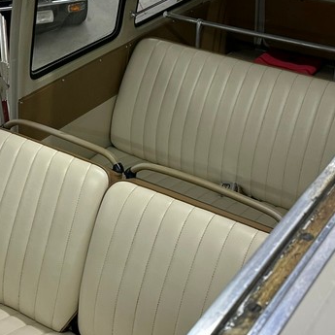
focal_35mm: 63
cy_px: 119
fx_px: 690
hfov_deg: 27.3
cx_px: 150
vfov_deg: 27.2
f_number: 1.78
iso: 160
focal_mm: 6.86
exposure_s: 1/120
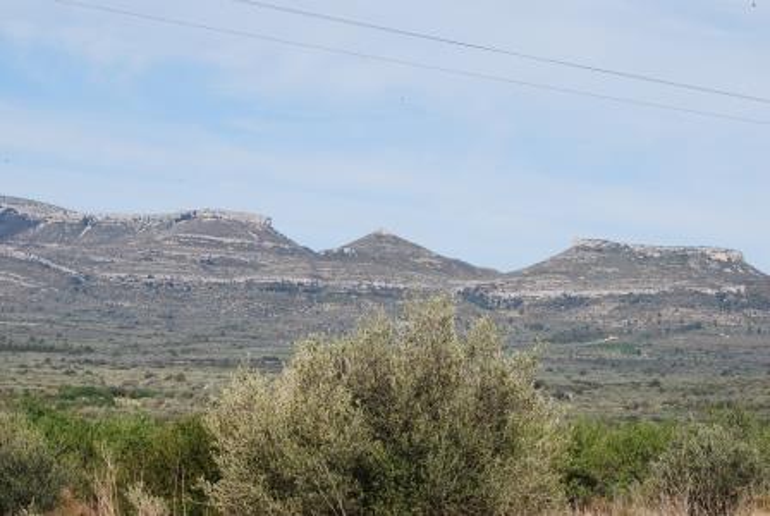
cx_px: 385
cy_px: 258
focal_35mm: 105
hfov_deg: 19.4
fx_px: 2249
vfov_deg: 13.1
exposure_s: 1/250
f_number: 10
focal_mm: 70
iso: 140
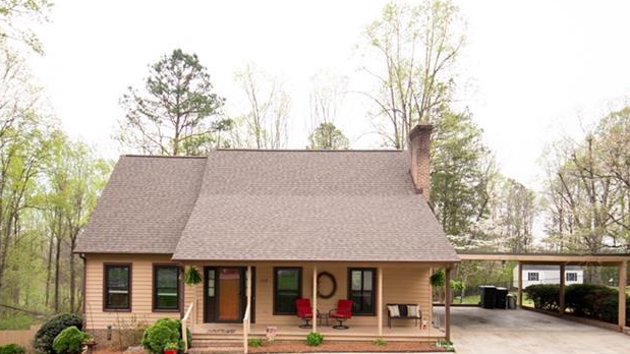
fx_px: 434
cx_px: 298
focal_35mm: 26
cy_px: 260
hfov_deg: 71.9
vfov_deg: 43.1
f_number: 4.5
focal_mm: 15
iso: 100
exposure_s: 1/200
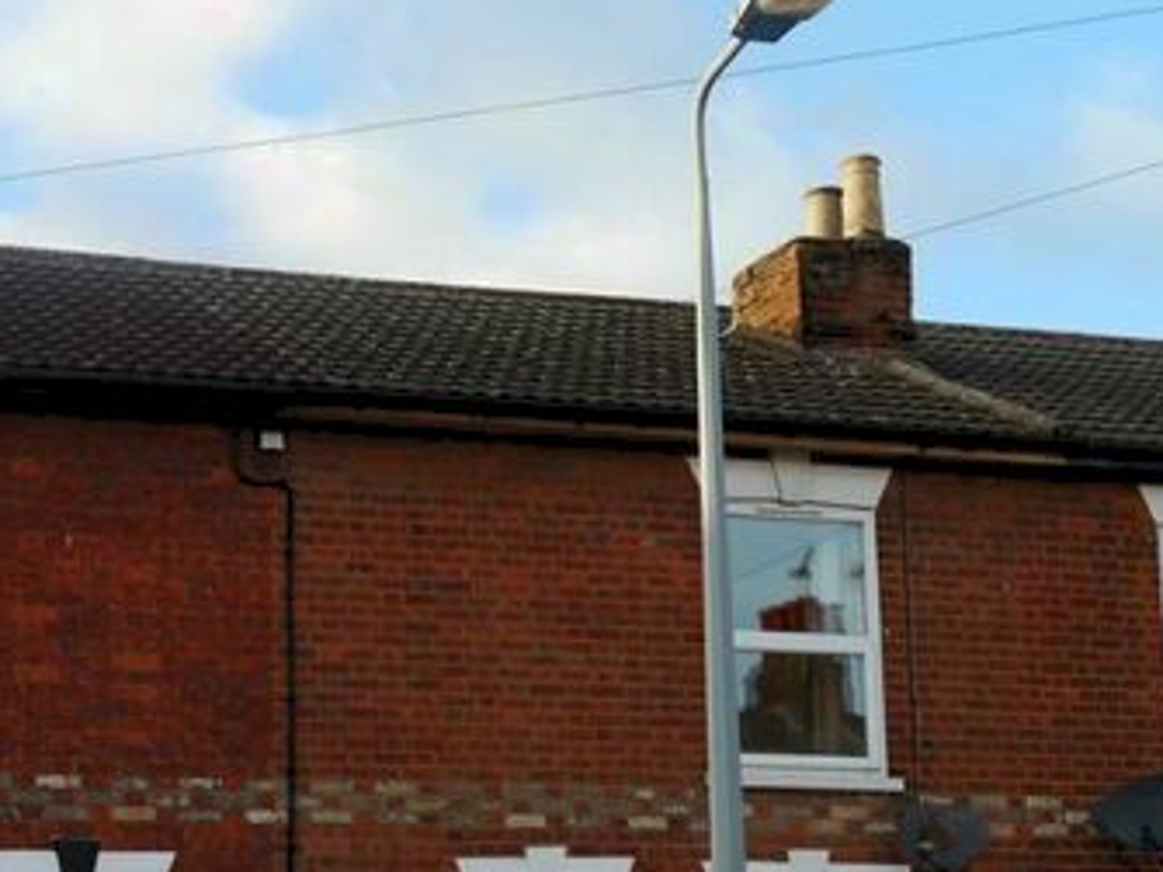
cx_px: 120
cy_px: 846
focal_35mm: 71
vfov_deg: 20.1
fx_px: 2385
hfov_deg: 26.5
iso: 160
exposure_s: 1/200
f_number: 5.6
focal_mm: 17
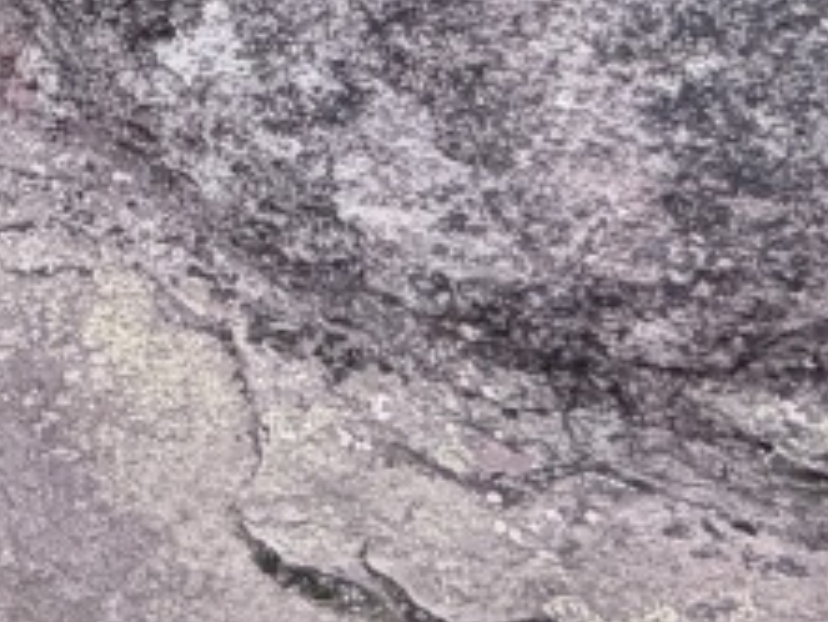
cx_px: -734
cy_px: -292
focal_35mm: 76
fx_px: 1819
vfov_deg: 17.6
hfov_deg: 18.7
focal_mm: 2.22
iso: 250
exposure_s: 1/121
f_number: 2.2
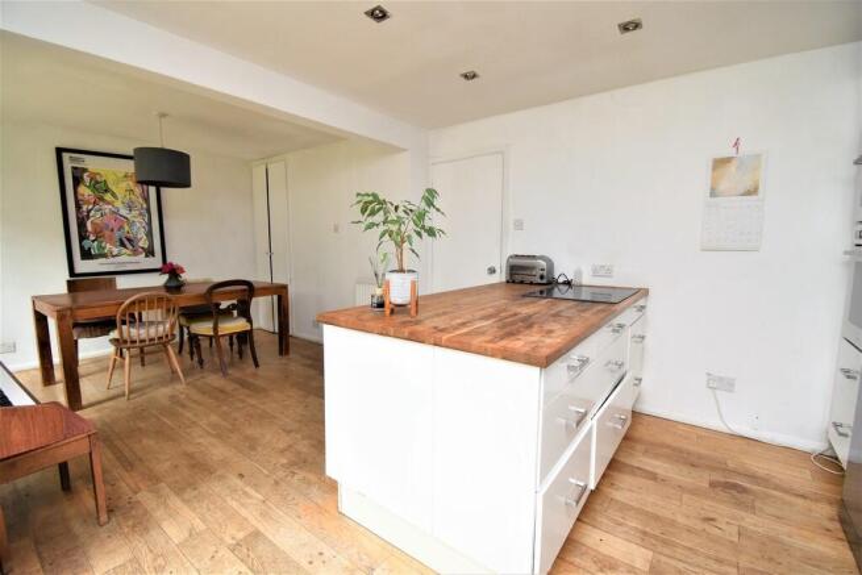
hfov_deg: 100.4
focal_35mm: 15
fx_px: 359
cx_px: 431
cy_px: 288
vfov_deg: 77.4
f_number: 5.6
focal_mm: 10
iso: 500
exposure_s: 1/125
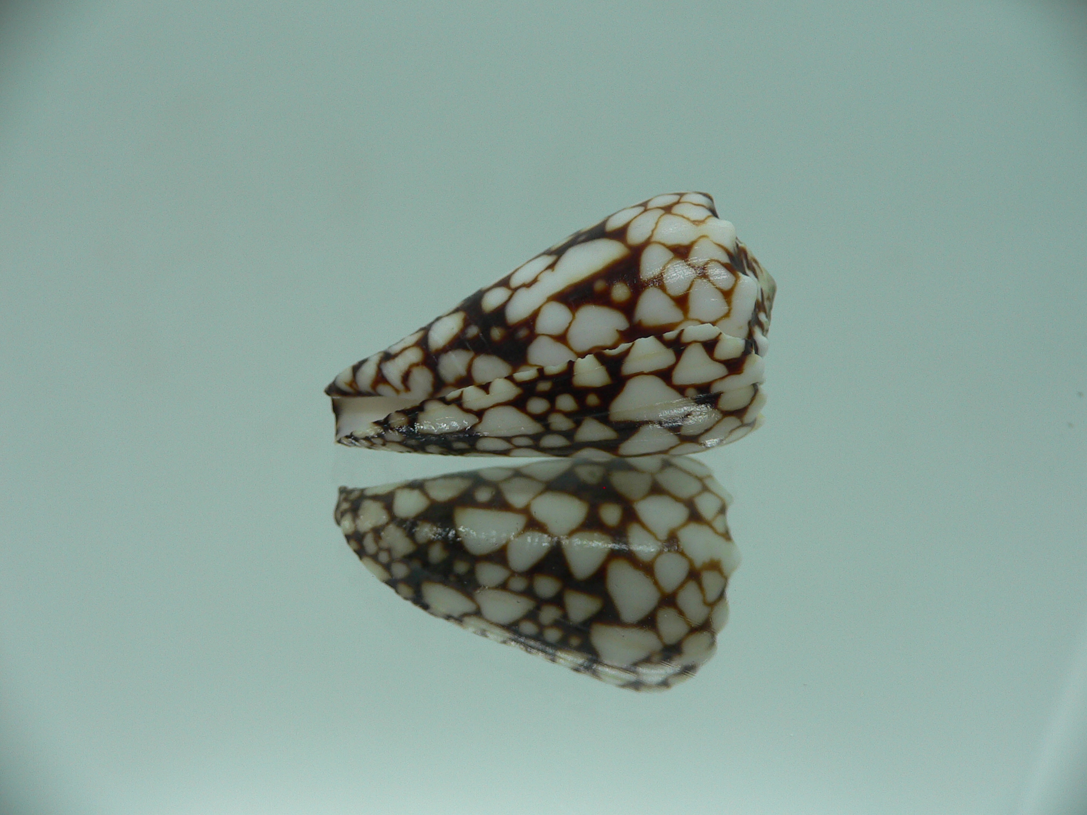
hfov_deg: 52.6
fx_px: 1099
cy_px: 408
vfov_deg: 40.7
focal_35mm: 35
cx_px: 544
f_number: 2.8
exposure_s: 1/60
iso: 80
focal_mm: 4.6
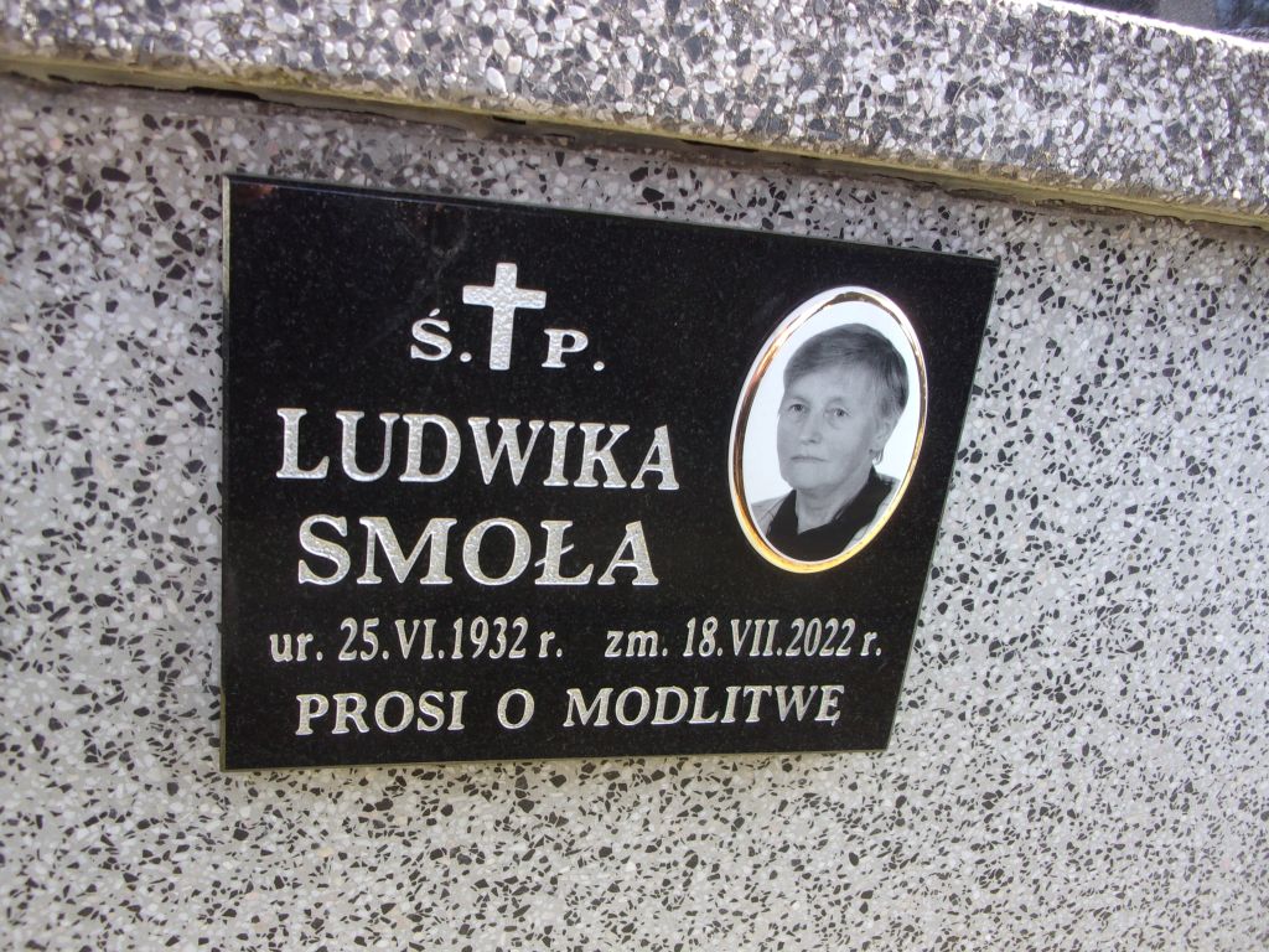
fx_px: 1026
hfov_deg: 63.4
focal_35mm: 28
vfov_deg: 49.7
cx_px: 634
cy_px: 476
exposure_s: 1/60
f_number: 3.9
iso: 80
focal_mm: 5.1
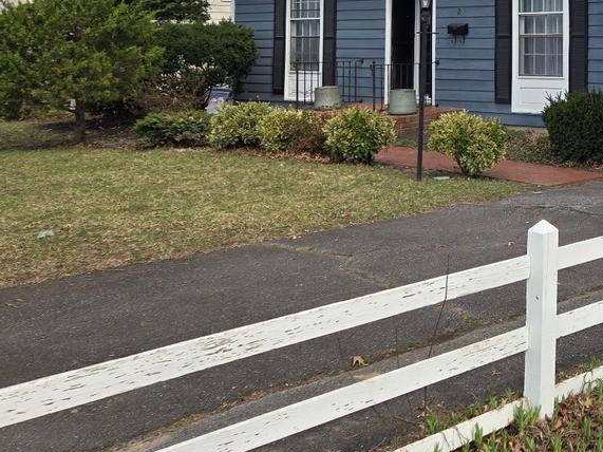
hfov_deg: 29.9
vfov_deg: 24.1
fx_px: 1010
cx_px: 660
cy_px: -5
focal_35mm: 58
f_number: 1.8
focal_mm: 5.4
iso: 25
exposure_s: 1/1024
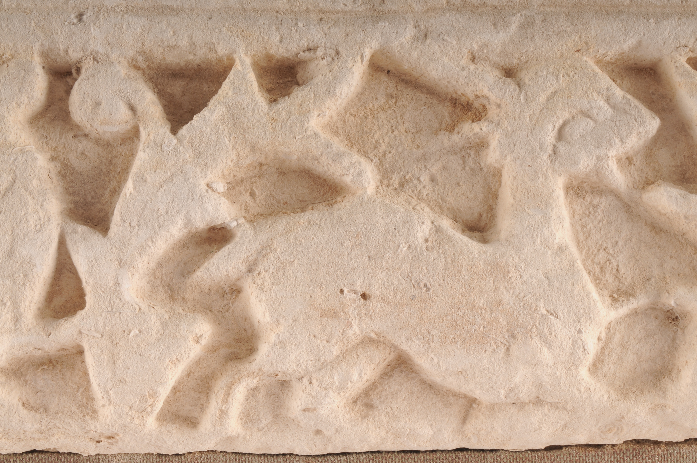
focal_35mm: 72
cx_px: 349
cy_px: 226
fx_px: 1392
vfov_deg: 18.9
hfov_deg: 28.1
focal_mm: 46
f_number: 22
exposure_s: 1/250
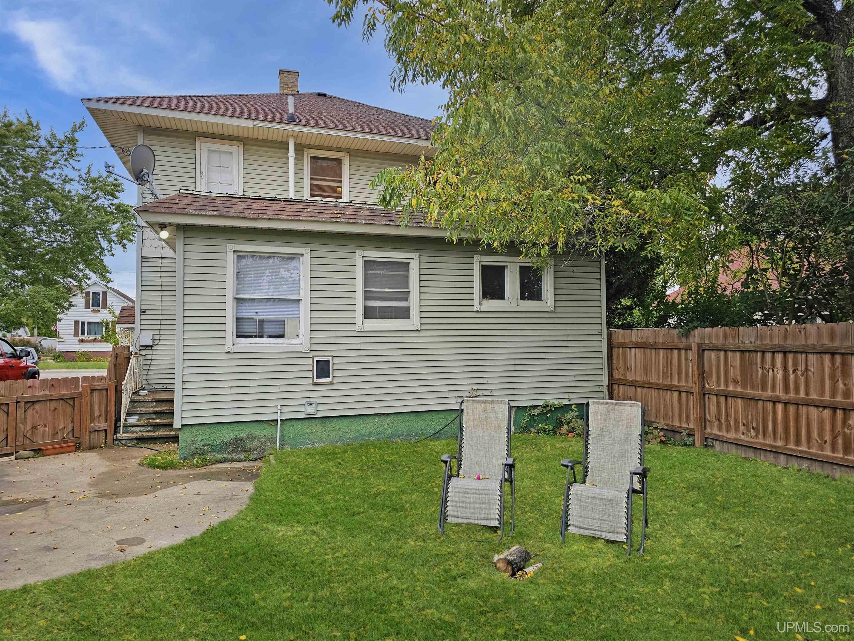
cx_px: 427
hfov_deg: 73.9
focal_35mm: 23
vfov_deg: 58.9
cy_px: 320
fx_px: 567
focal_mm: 6.3
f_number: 1.7
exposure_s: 1/417
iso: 20
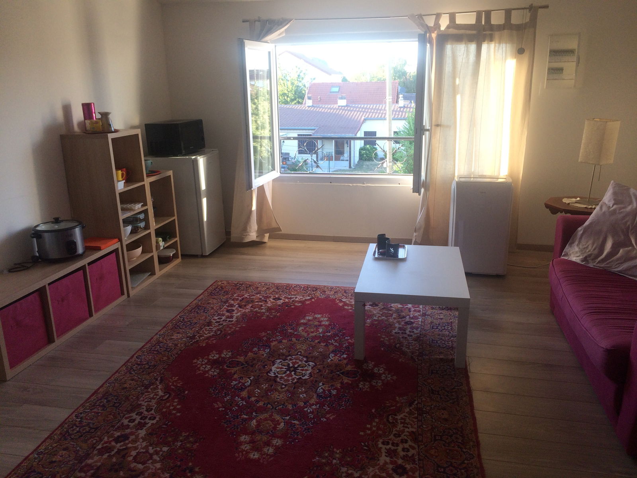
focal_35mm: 29
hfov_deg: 61.7
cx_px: 318
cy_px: 239
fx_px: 534
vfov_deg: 48.2
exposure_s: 1/100
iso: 50
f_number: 2.2
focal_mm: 4.15
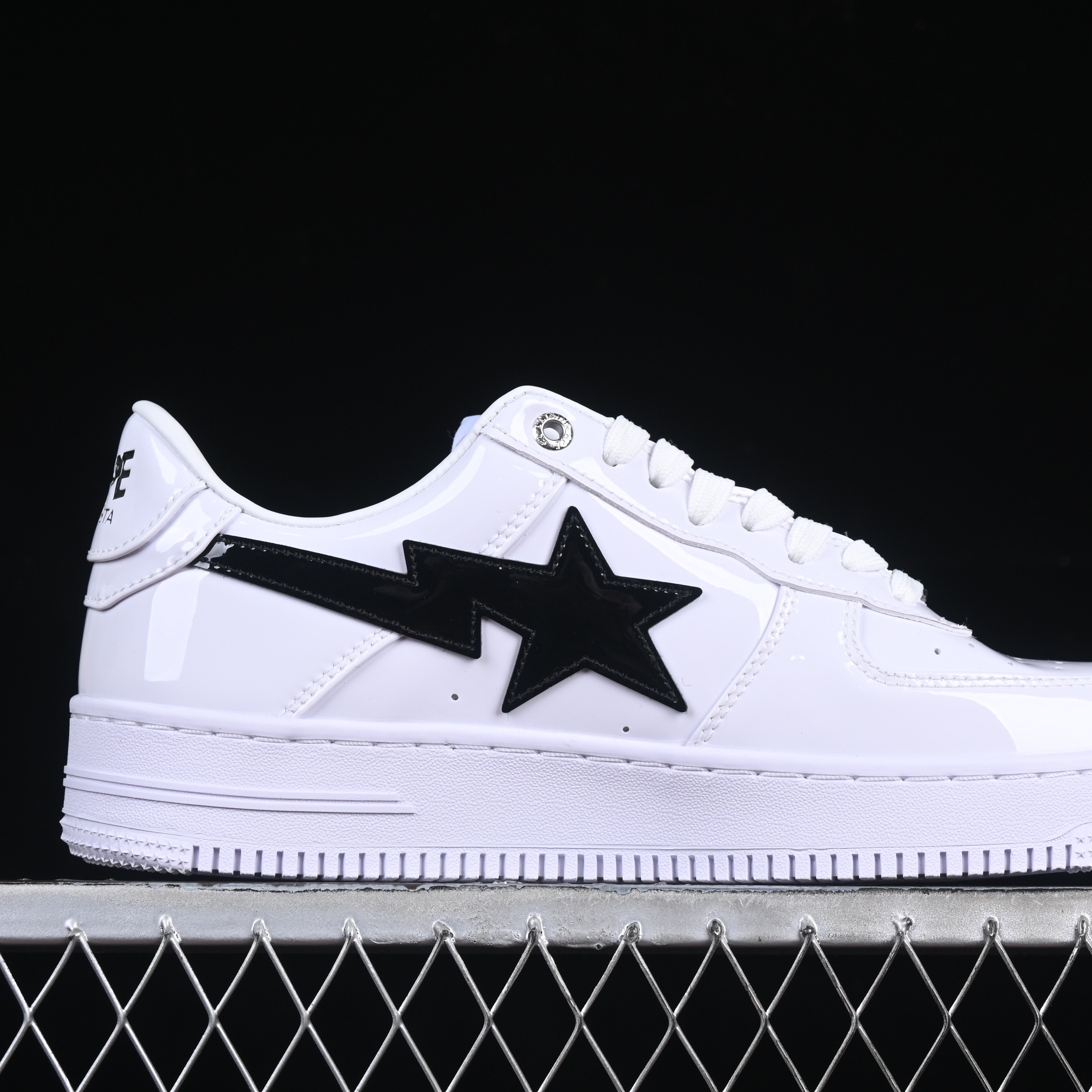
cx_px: 640
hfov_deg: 18.1
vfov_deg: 18.1
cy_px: 545
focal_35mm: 96
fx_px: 3426
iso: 160
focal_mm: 50
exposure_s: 1/100
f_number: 8
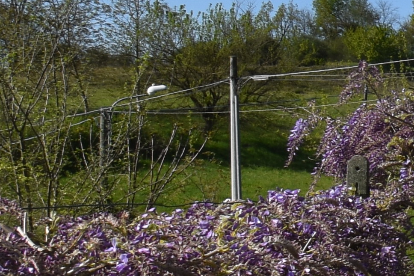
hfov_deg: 15.1
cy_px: 155
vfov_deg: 14.7
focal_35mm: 93
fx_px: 1069
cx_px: 940
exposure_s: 1/200
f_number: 11
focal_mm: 10
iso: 100
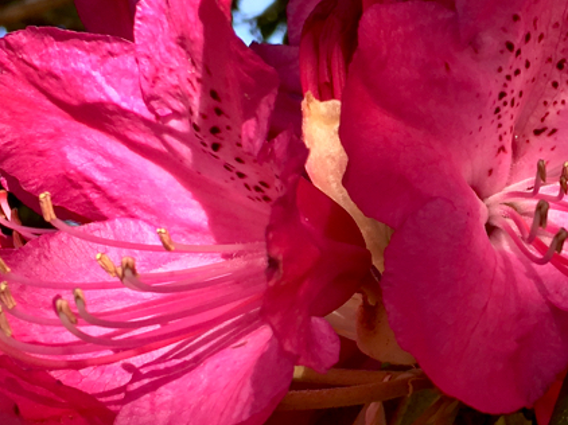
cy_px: 276
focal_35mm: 88
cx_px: 529
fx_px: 1443
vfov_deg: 16.7
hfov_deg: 21.7
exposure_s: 1/298
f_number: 2.2
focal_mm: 4.15
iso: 25
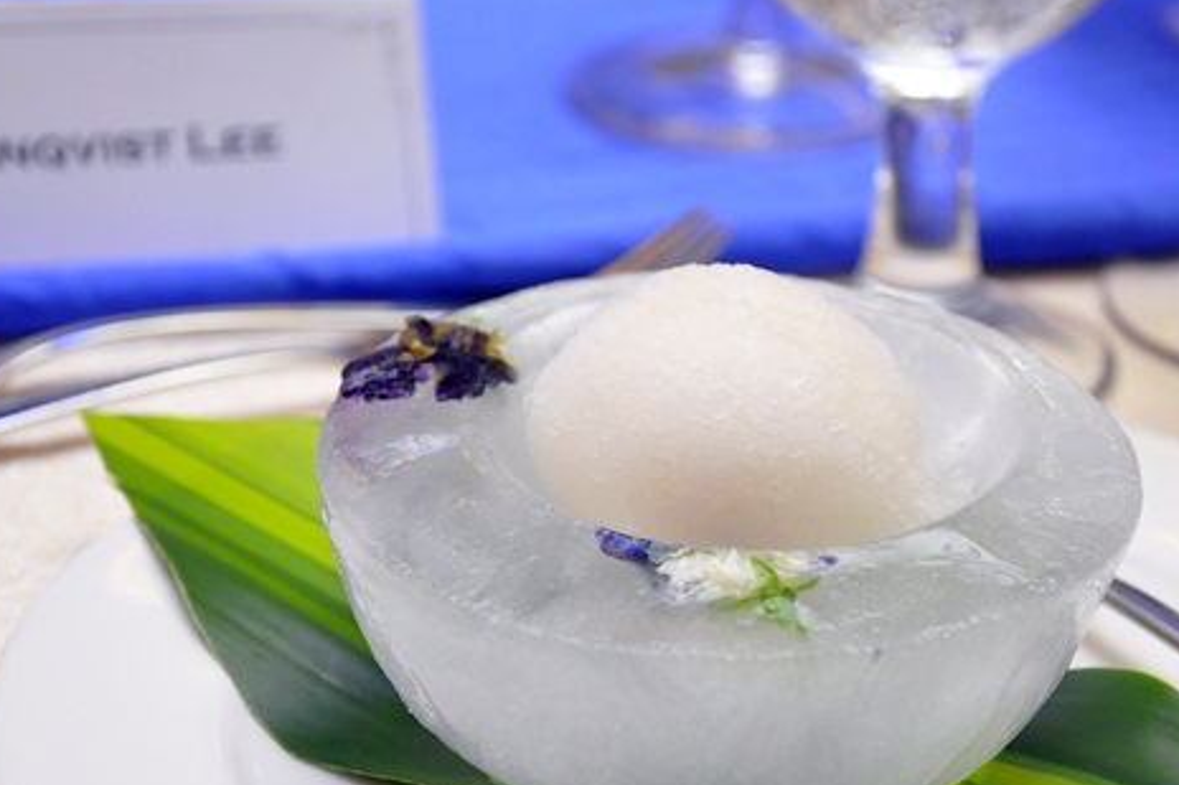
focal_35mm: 105
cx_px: 709
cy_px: 498
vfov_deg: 13.0
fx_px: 3437
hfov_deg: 19.4
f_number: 5
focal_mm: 50
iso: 2000
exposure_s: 1/125
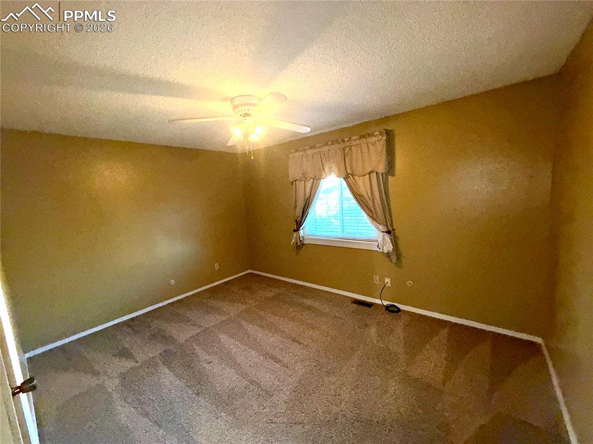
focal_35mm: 14
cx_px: 296
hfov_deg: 102.1
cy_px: 222
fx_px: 240
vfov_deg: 85.6
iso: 125
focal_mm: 2.22
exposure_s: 1/60
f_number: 2.2
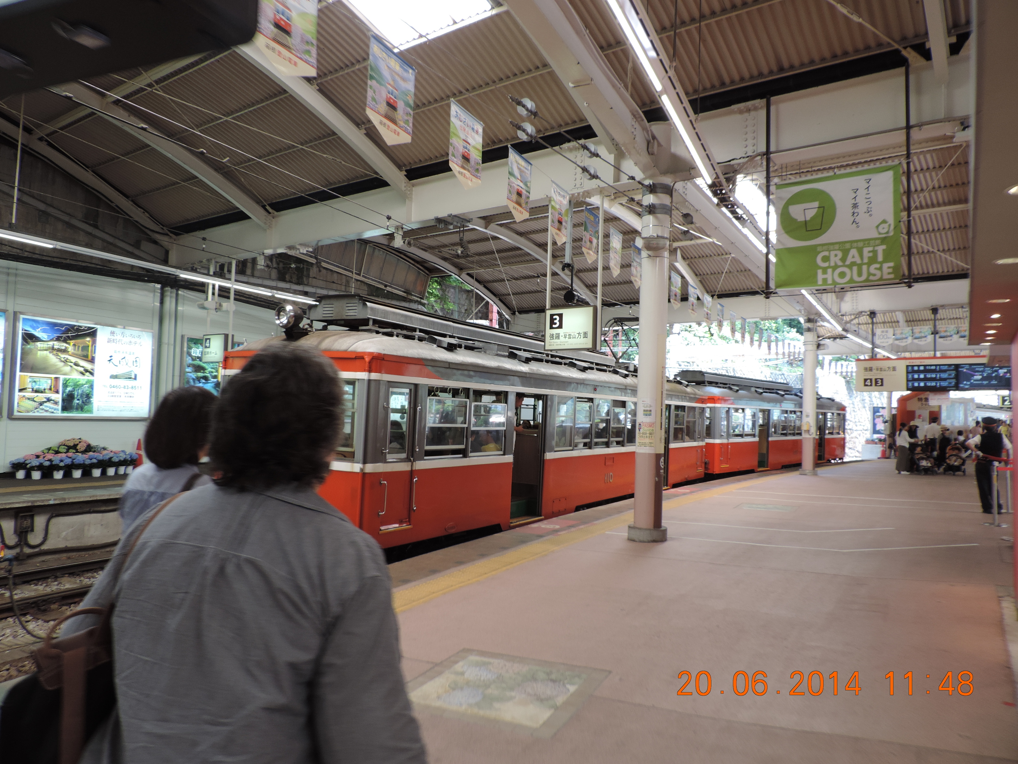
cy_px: 382
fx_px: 706
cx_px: 509
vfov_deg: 56.8
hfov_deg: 71.6
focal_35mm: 24
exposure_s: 1/40
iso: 80
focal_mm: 4.3
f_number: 3
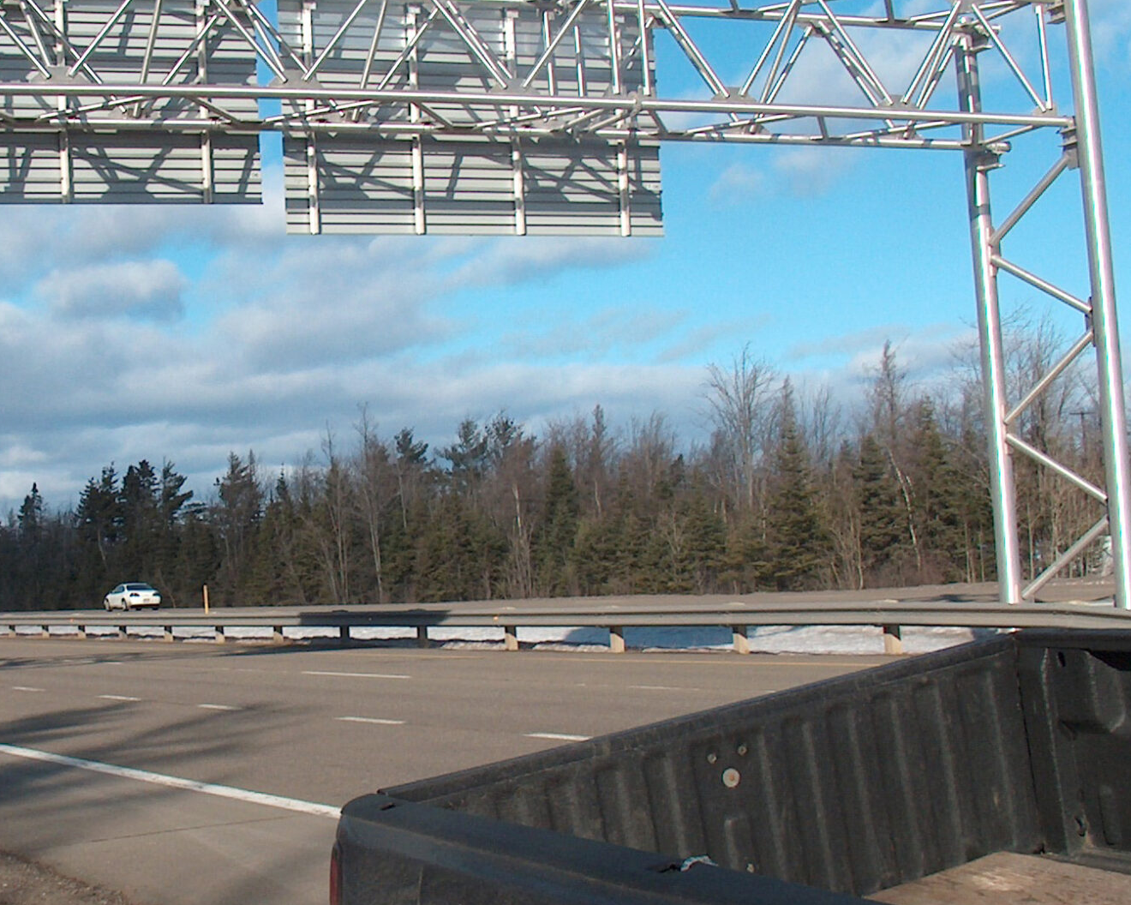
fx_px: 2343
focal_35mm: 70
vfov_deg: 21.9
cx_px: 266
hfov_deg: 26.7
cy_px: 474
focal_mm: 7.6
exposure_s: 1/340
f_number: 8
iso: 100
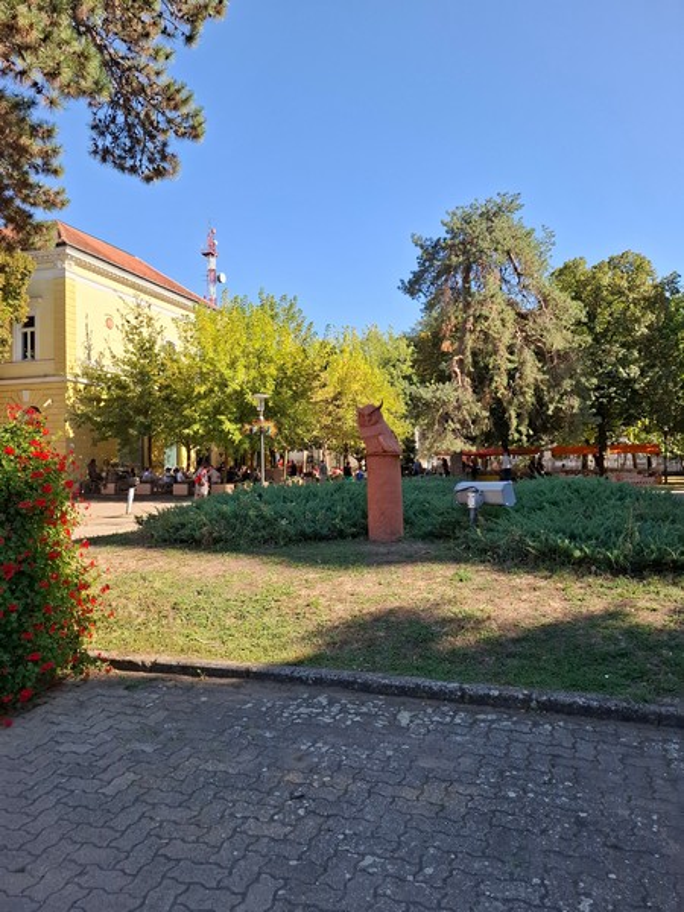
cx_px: 342
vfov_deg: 73.9
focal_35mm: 23
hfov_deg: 58.9
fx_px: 606
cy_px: 456
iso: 50
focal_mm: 5.54
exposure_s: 1/1012
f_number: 1.8
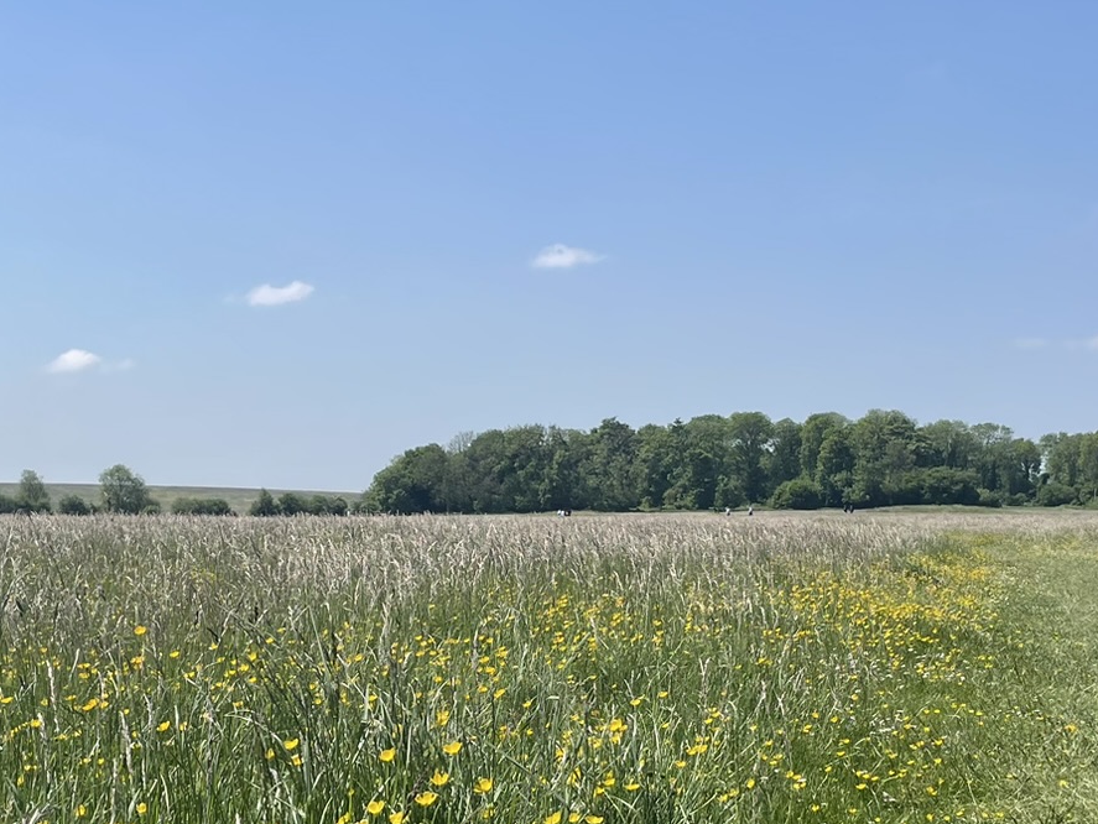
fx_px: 1904
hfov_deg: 32.2
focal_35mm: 60
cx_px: 509
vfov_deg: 23.9
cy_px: 703
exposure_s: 1/4132
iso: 32
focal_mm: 4.2
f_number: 1.6
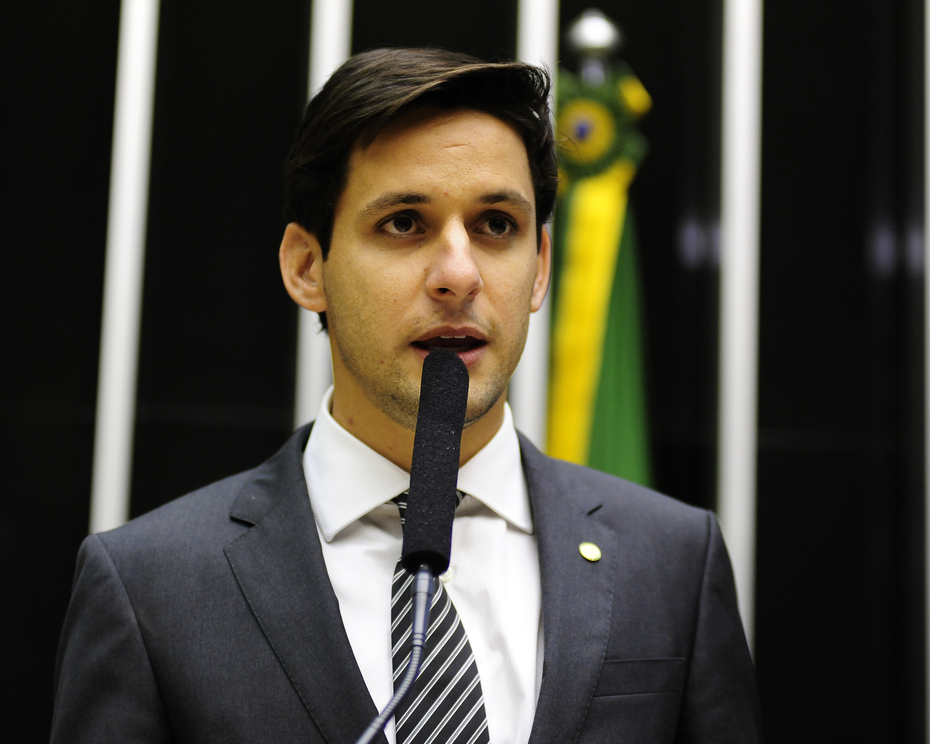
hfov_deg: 21.0
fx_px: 2505
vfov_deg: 16.9
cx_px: 455
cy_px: 373
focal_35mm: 91
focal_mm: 80
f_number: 3.2
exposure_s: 1/80
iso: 2000
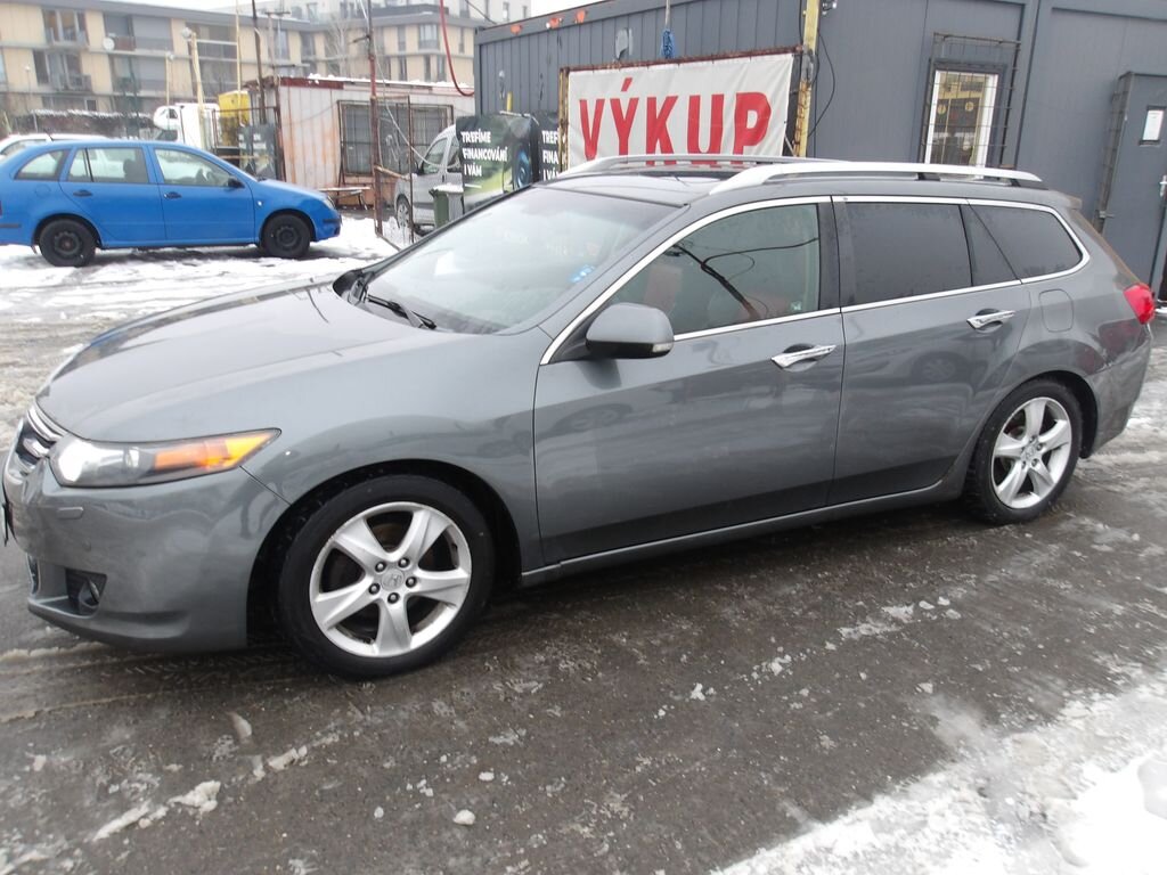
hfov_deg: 65.3
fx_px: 910
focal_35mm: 27
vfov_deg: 51.4
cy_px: 438
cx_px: 584
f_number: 3
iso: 152
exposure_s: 1/30
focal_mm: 4.9
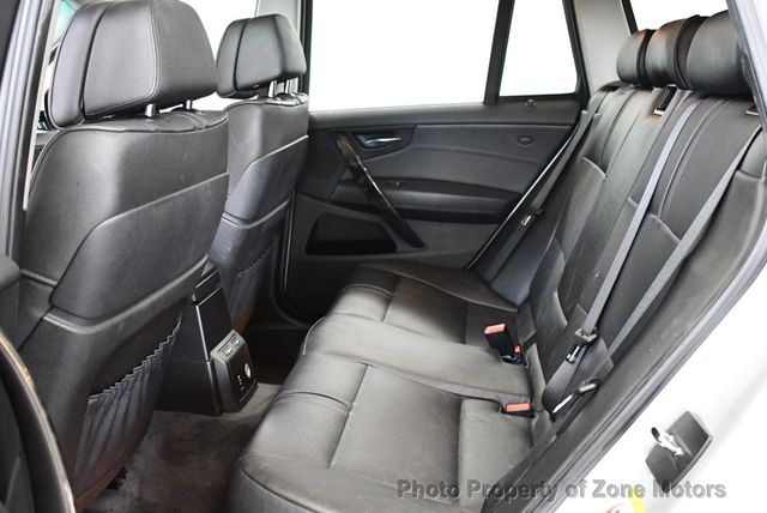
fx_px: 768
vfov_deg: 36.9
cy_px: 256
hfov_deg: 53.1
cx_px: 384
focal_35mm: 36
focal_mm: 18
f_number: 3.5
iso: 3200
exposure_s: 1/60
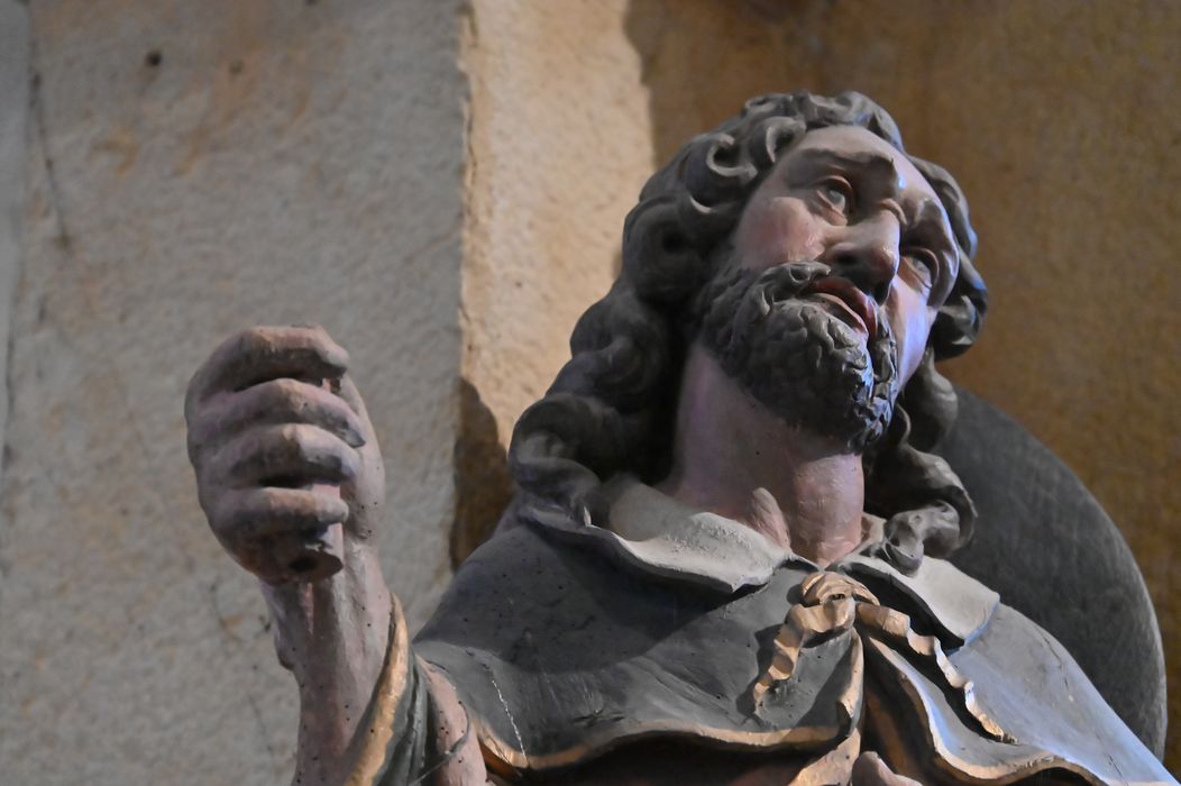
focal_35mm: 145
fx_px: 4754
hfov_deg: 14.2
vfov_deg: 9.5
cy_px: 393
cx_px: 590
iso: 22800
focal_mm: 145
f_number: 6.3
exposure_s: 1/160
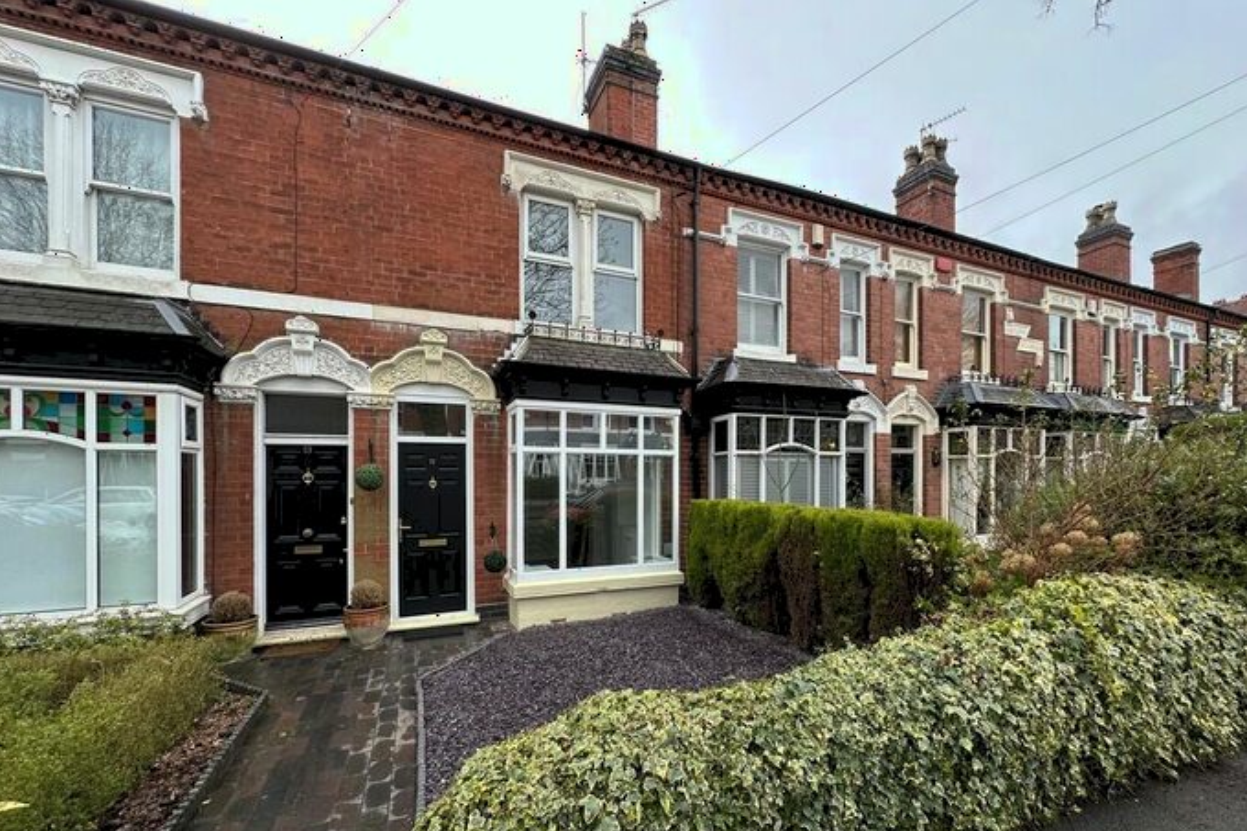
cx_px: 631
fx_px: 519
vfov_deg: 76.8
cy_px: 480
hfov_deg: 100.4
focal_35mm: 15
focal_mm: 2.22
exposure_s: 1/288
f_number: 2.2
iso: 40
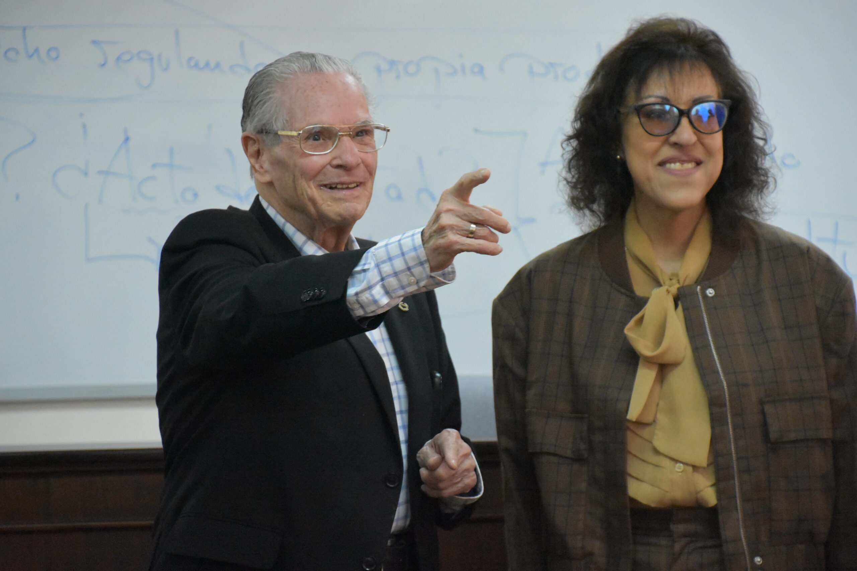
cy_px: 286
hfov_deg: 9.5
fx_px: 5178
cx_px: 428
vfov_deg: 6.3
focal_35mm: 218
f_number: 6
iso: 8000
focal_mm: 145
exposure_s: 1/250
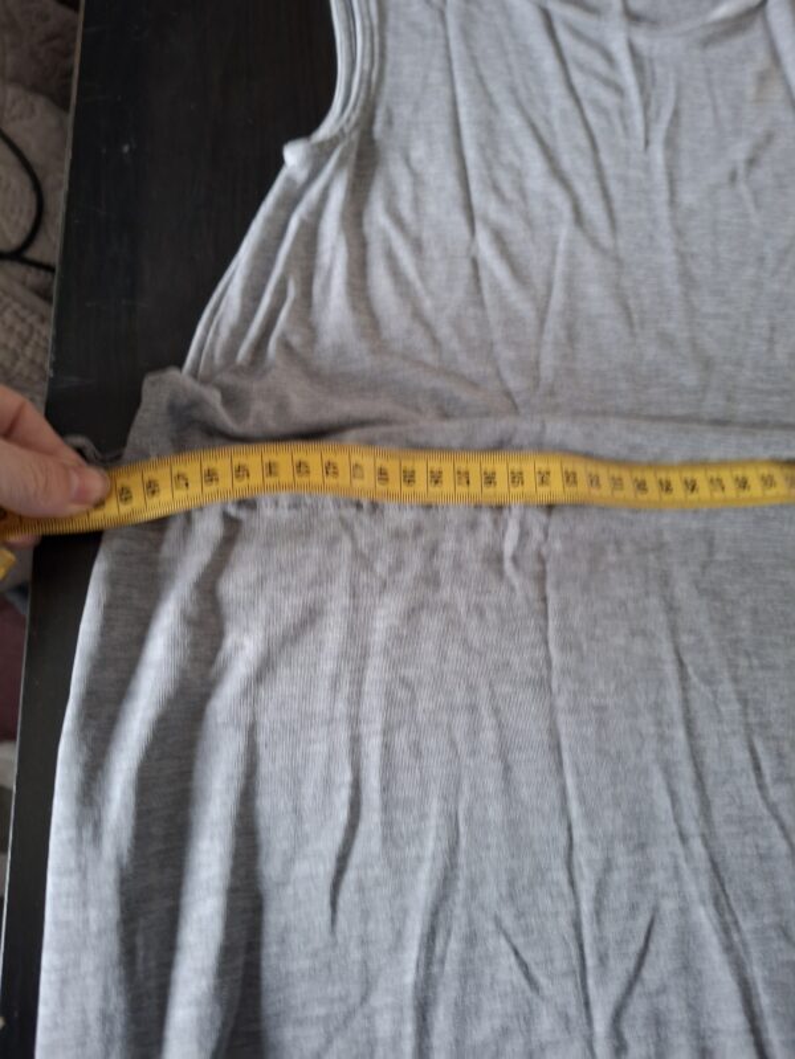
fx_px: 704
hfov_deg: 58.9
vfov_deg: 73.9
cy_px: 530
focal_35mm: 23
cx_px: 398
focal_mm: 5.54
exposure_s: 1/25
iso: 800
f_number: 1.8
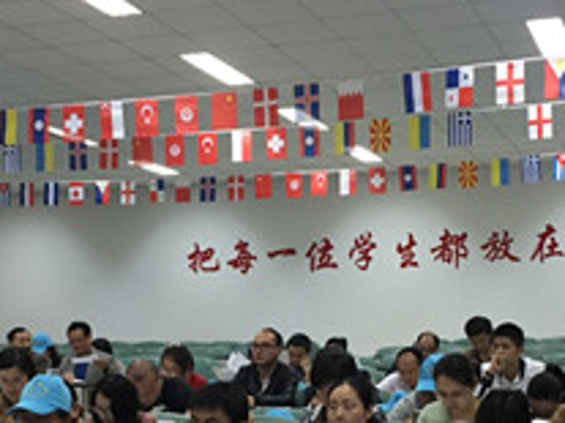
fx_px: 1142
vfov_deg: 20.6
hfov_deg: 27.8
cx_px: 289
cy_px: 367
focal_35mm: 70
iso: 160
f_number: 2.2
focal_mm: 4.15
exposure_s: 1/33
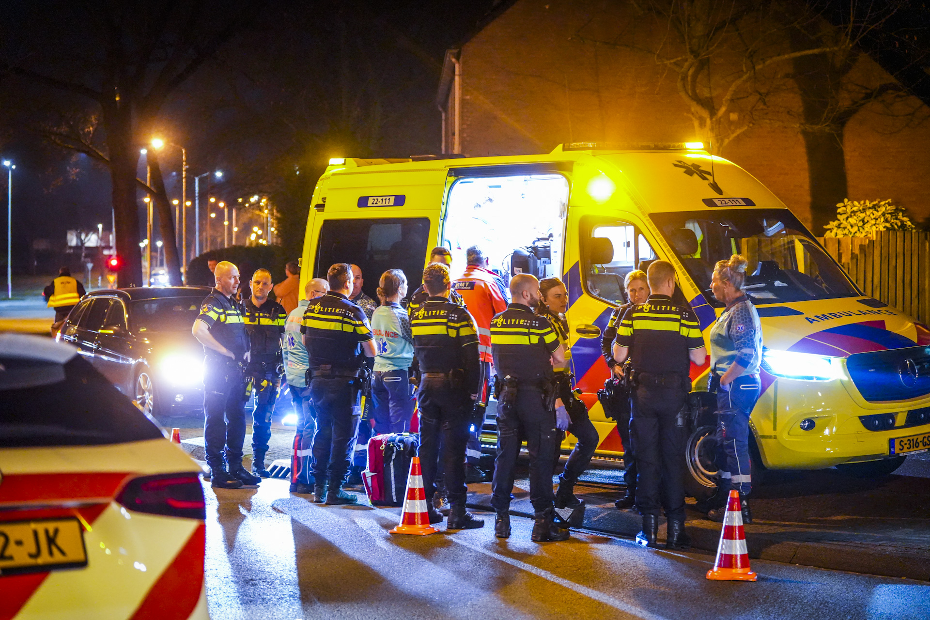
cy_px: 310
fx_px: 1808
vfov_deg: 19.5
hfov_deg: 28.8
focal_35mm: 70
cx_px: 465
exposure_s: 1/40
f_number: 2.8
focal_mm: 70
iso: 10000
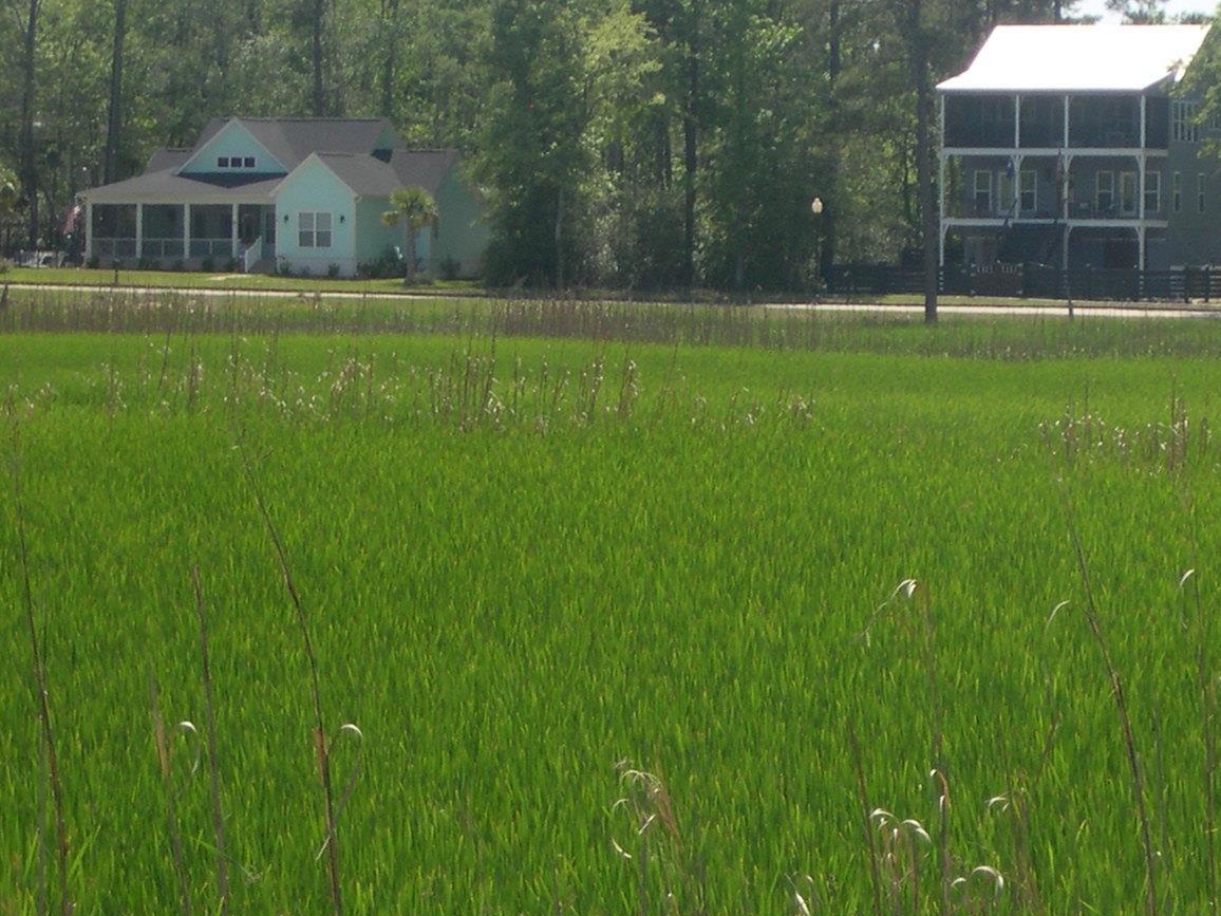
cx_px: 1006
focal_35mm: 224
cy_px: 291
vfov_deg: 6.6
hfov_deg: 8.8
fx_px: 7901
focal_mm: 24
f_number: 4.9
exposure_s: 1/405
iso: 100
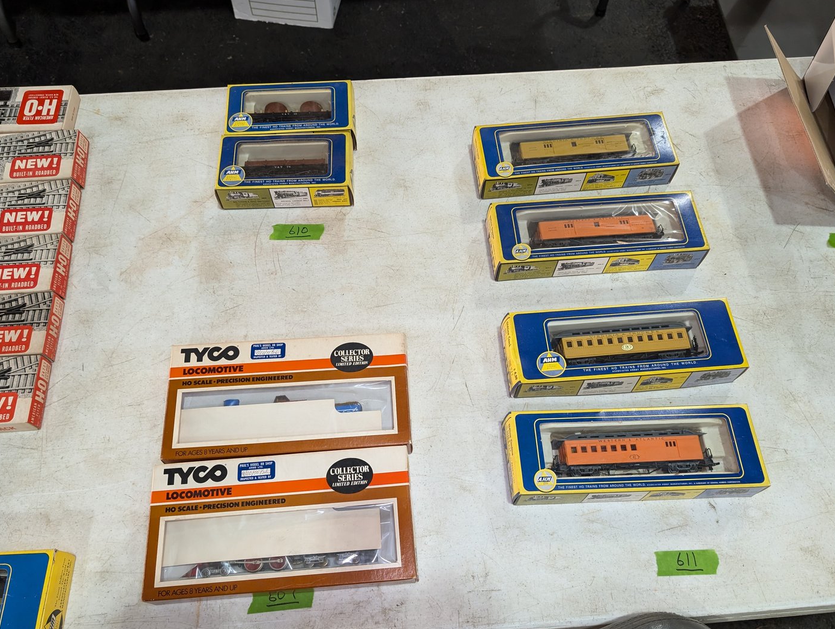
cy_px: 338
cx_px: 402
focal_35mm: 26
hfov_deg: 67.2
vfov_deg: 53.1
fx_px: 628
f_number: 1.68
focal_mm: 6.9
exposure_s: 1/120
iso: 539
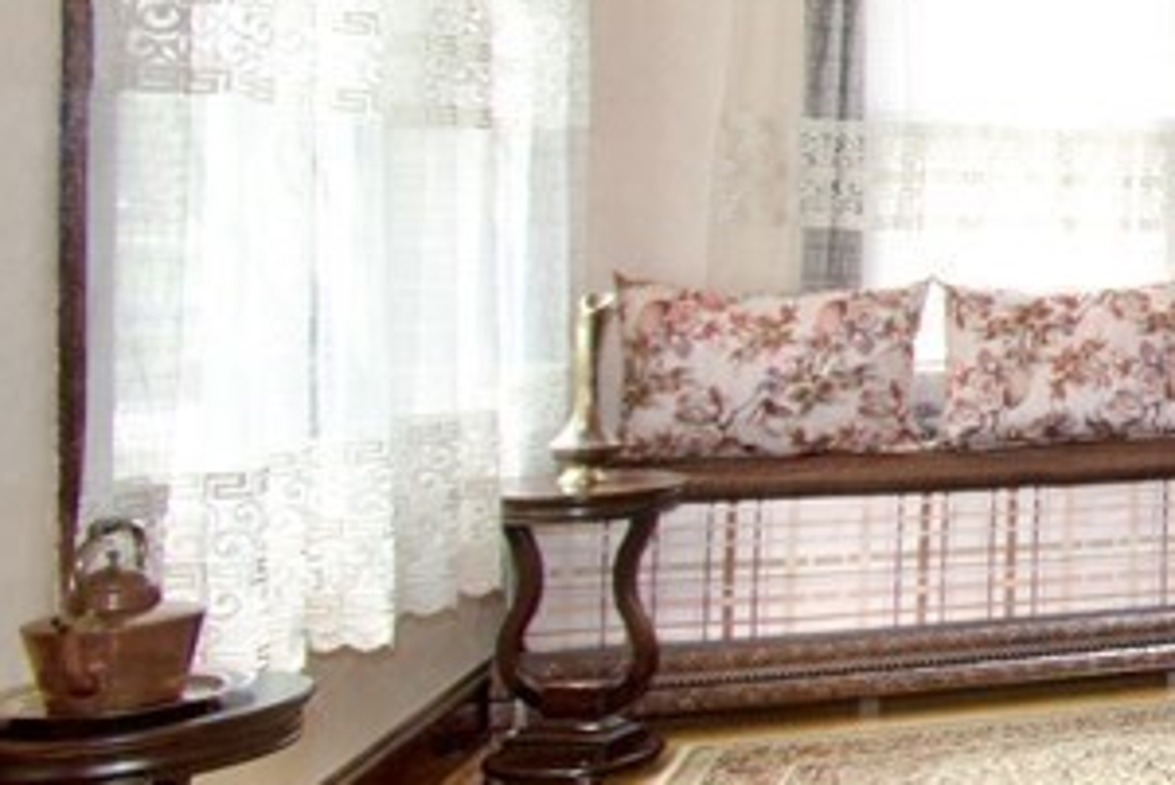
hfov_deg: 24.0
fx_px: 1665
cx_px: 1987
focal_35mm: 51
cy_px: 119
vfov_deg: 25.9
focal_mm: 10
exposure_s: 1/160
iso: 800
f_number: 4.5
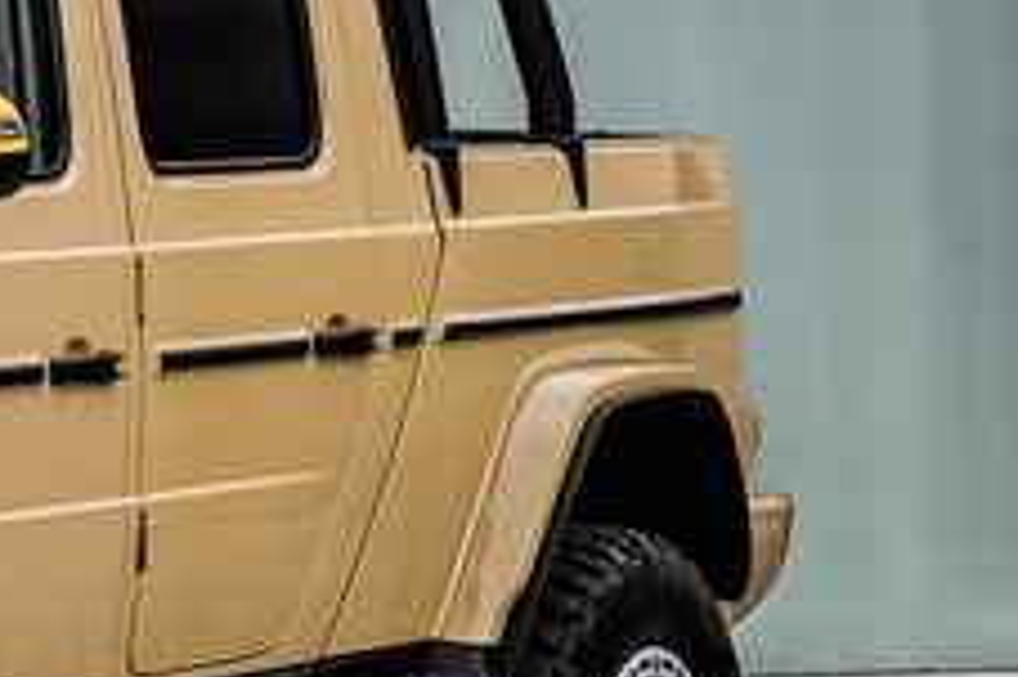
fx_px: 5114
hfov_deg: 10.1
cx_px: -1332
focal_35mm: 181
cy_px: 99
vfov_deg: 7.6
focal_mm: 38
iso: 1000
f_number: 5
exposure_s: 1/250
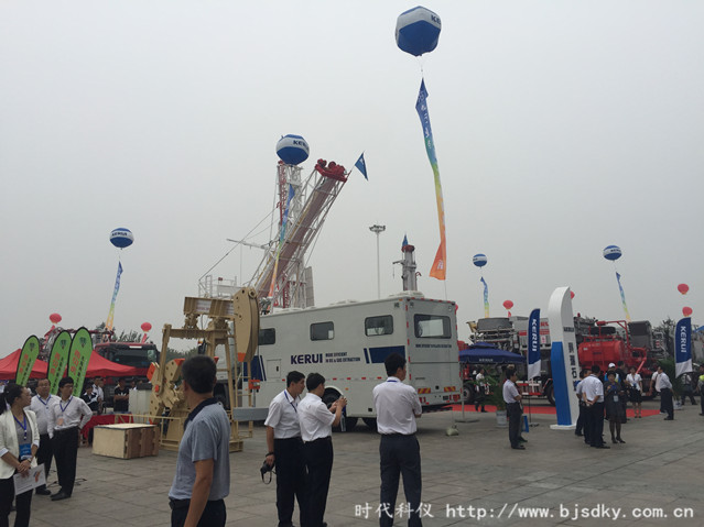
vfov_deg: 48.2
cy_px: 264
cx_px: 352
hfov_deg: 61.7
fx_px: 590
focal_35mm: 29
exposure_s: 1/879
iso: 32
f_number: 2.2
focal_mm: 4.15
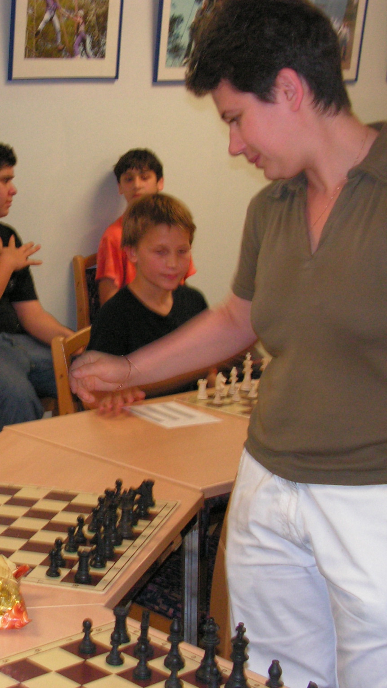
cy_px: 344
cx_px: 28
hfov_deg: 16.3
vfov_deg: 29.0
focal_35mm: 73
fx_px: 1331
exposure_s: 1/40
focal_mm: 8.4
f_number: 3.2
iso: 200
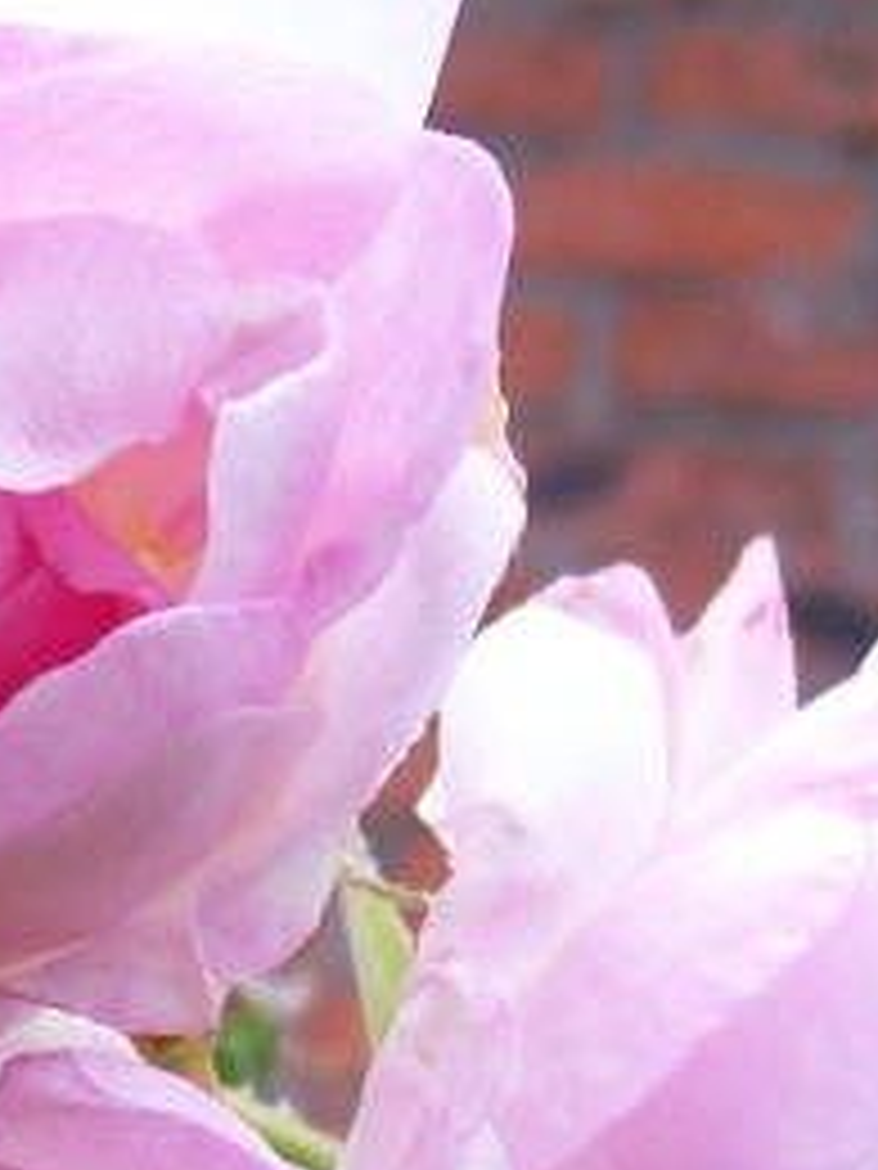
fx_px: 4802
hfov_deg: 10.2
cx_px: -338
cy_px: 1359
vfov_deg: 13.6
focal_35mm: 142
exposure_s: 1/220
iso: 80
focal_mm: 6
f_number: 2.7
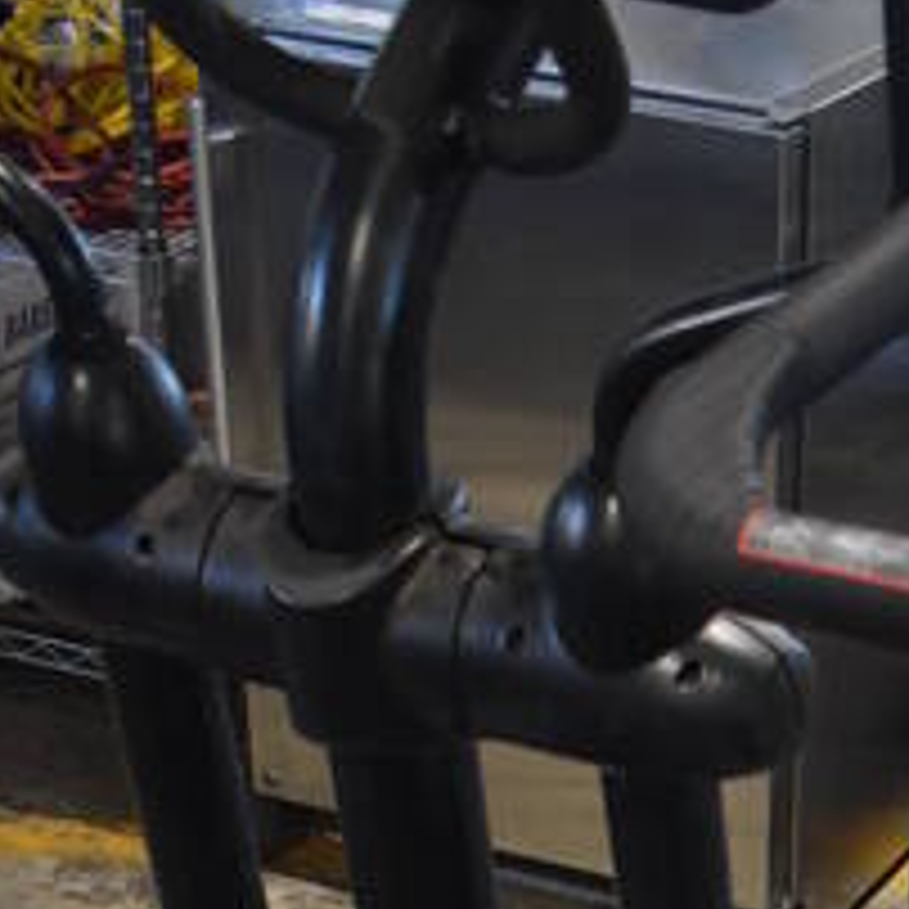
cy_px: 1739
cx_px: 1066
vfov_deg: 14.3
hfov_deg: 16.1
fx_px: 3090
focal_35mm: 104
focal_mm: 18
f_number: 3.5
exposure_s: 1/125
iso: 1250
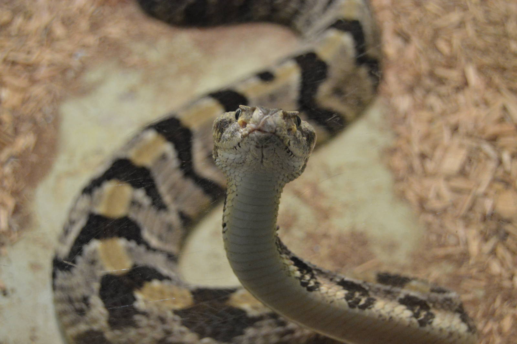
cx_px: 258
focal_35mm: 63
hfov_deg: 31.9
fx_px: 904
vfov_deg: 21.5
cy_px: 172
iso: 3200
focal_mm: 42
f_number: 5
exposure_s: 1/40
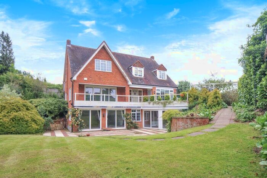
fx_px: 156
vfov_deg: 59.4
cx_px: 134
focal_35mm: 21
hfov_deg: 81.3
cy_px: 89
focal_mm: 14
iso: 400
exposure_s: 1/13
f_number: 8
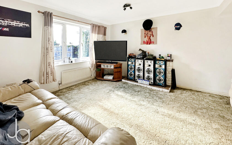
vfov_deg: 74.7
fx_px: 95
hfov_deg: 101.5
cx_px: 117
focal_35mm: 15
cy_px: 68
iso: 200
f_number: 2.2
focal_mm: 2.22
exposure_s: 1/99
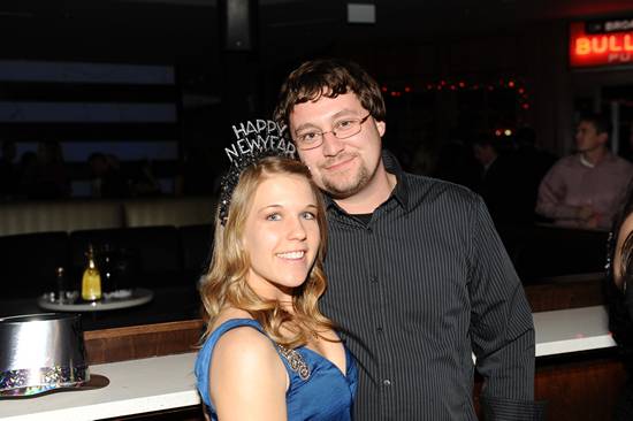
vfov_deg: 29.8
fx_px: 791
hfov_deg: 43.6
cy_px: 210
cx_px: 316
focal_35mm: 45
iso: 800
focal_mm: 45
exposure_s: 1/250
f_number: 4.8
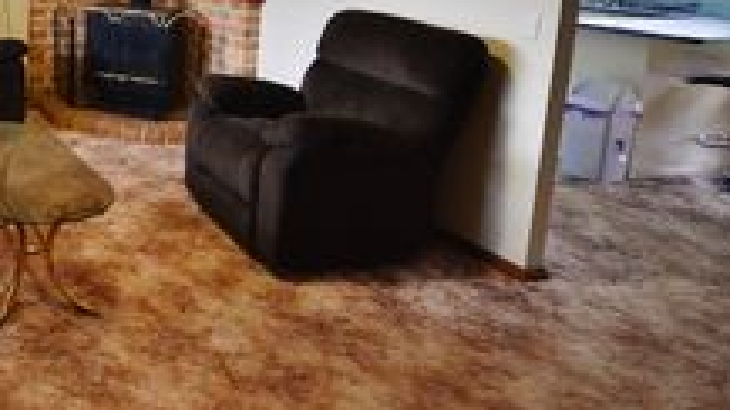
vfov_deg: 32.6
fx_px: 658
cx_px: 34
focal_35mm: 34
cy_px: 29
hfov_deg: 49.5
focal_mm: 10
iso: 800
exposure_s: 1/30
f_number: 4
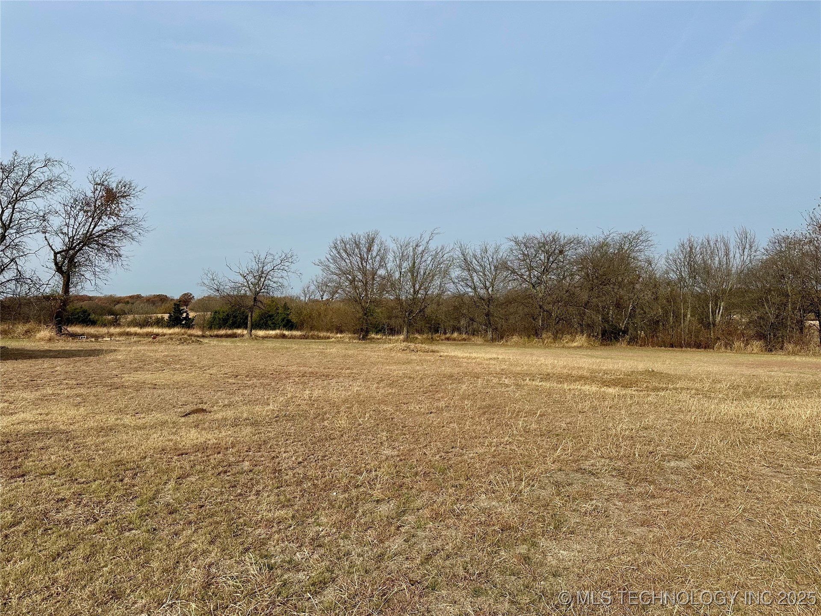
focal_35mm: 24
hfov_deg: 71.6
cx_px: 410
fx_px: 569
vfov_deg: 56.8
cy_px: 308
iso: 80
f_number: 1.78
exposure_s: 1/7042
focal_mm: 6.86
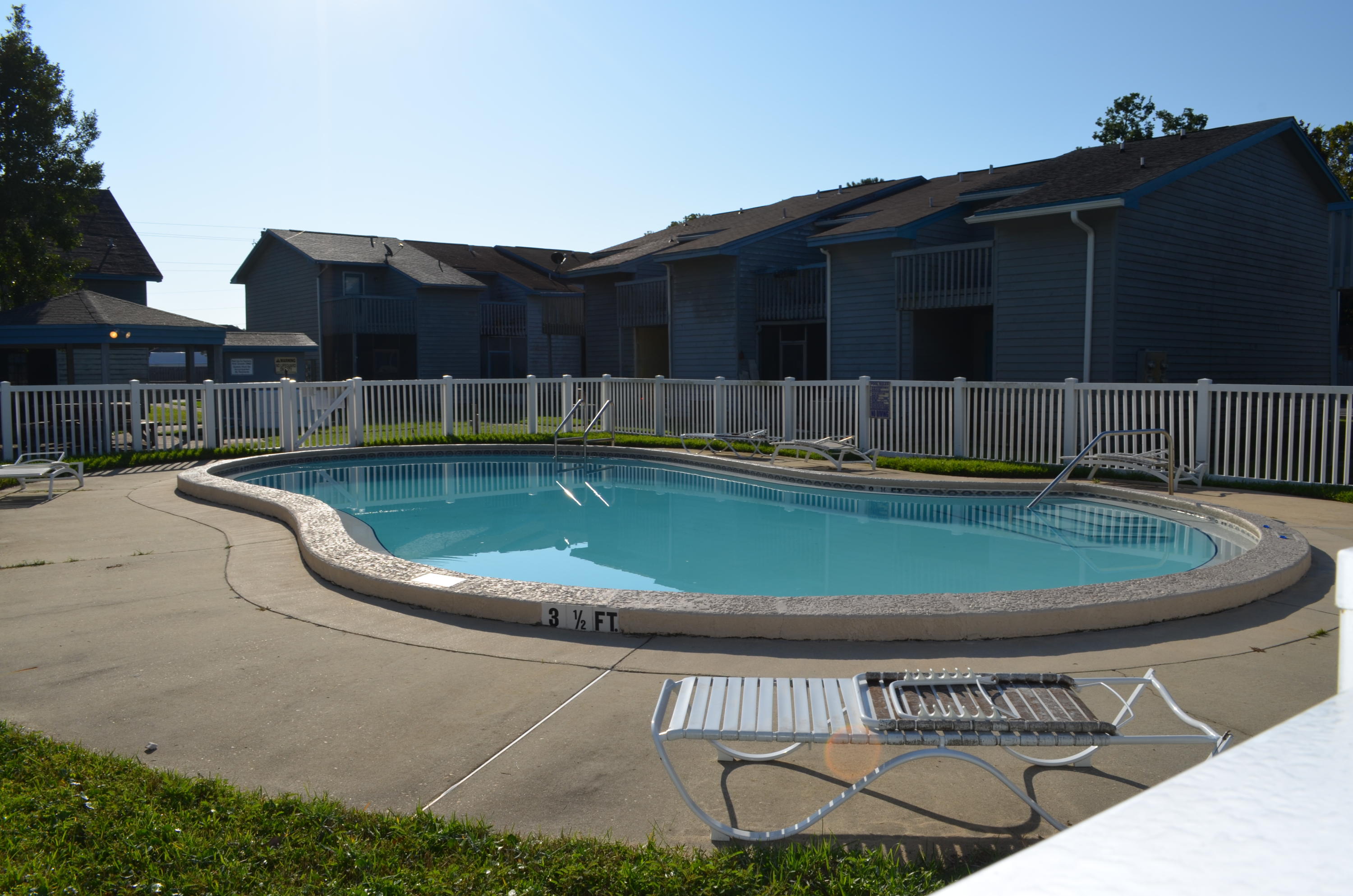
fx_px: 1013
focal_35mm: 27
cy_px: 448
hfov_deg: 67.5
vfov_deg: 47.7
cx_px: 676
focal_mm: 18
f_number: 11
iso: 100
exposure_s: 1/200
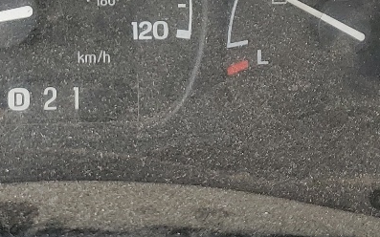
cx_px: -18
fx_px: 1149
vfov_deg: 11.5
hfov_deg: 18.2
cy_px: -69
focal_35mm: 111
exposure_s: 1/132
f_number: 1.5
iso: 50
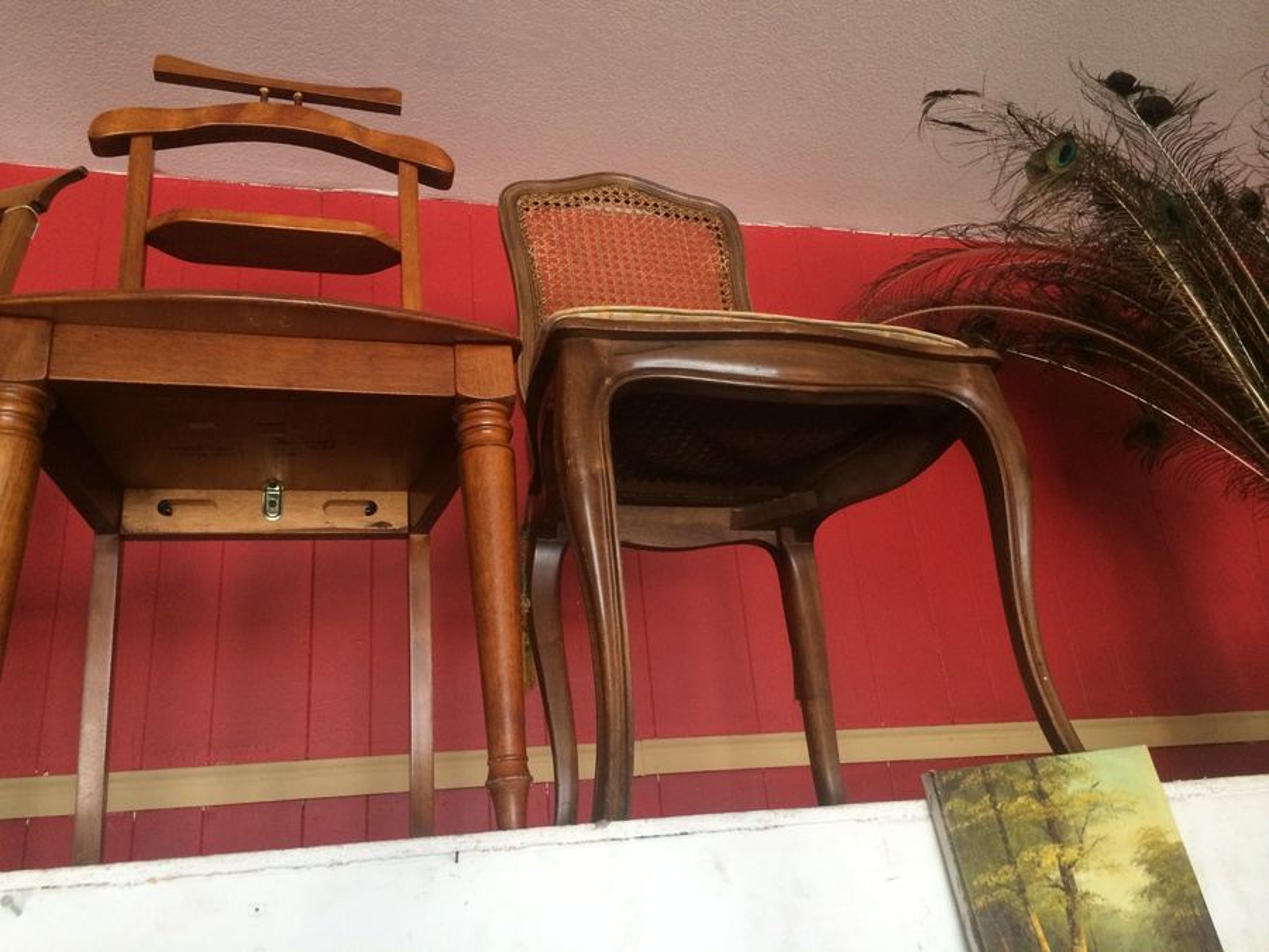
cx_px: 634
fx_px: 1100
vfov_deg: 46.8
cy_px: 476
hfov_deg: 60.0
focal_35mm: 30
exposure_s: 1/30
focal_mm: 4.12
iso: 200
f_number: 2.2
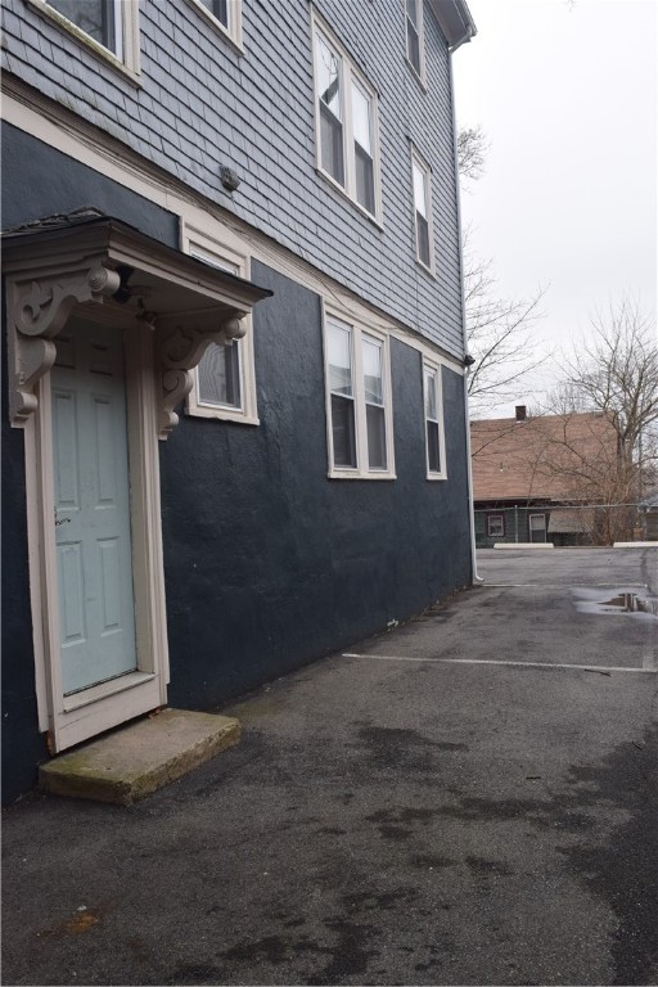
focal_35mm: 27
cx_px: 329
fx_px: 740
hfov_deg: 47.9
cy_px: 494
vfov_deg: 67.4
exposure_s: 1/320
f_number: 10
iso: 400
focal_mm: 18
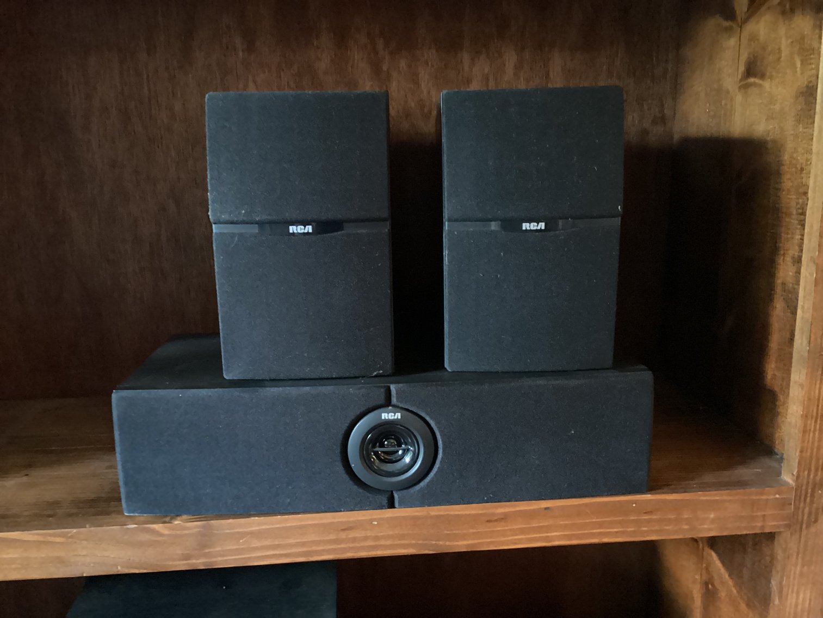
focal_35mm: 31
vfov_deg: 45.4
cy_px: 309
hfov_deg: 58.3
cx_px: 412
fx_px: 737
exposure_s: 1/15
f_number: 2.4
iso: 800
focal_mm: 3.3
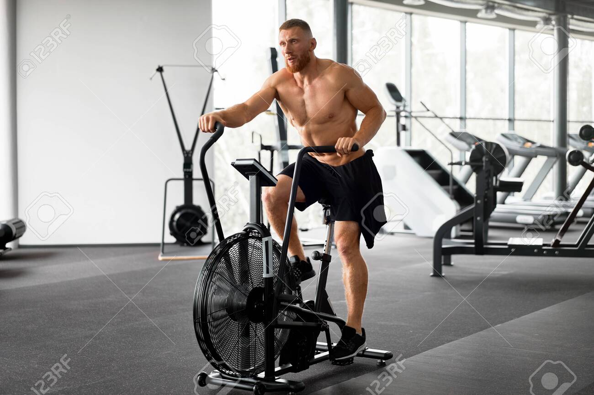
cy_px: 198
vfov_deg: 24.6
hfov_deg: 36.3
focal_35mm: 55
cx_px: 297
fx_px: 907
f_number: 2
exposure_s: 1/160
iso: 100
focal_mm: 55
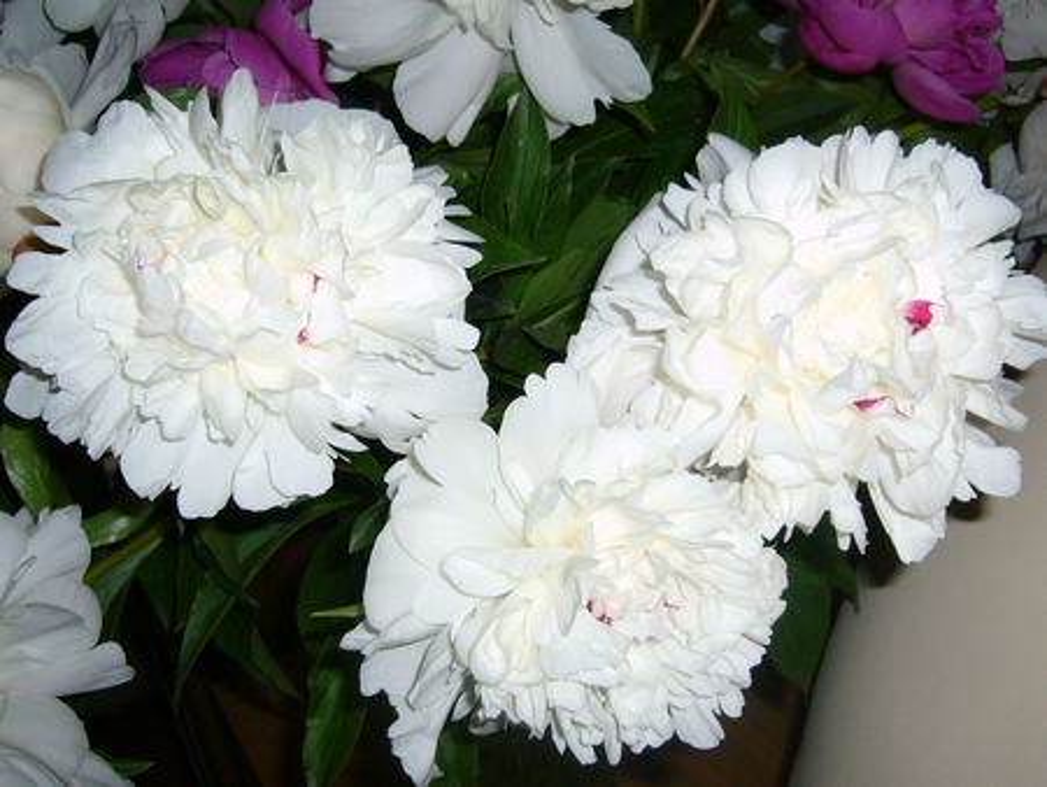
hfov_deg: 39.6
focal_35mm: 48
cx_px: 524
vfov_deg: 30.3
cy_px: 394
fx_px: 1453
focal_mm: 5.8
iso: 100
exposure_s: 1/30
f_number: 2.8
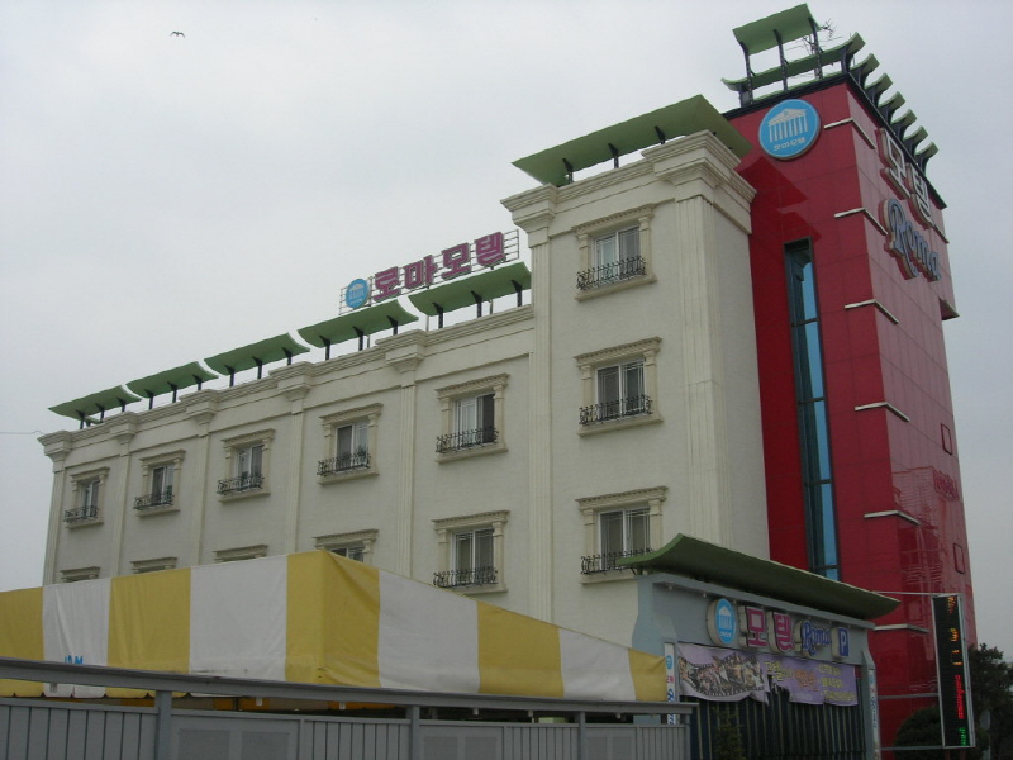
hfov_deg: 49.0
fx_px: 1112
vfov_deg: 37.7
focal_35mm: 38
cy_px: 380
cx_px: 506
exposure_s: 1/729
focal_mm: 7.8
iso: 64
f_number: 4.8
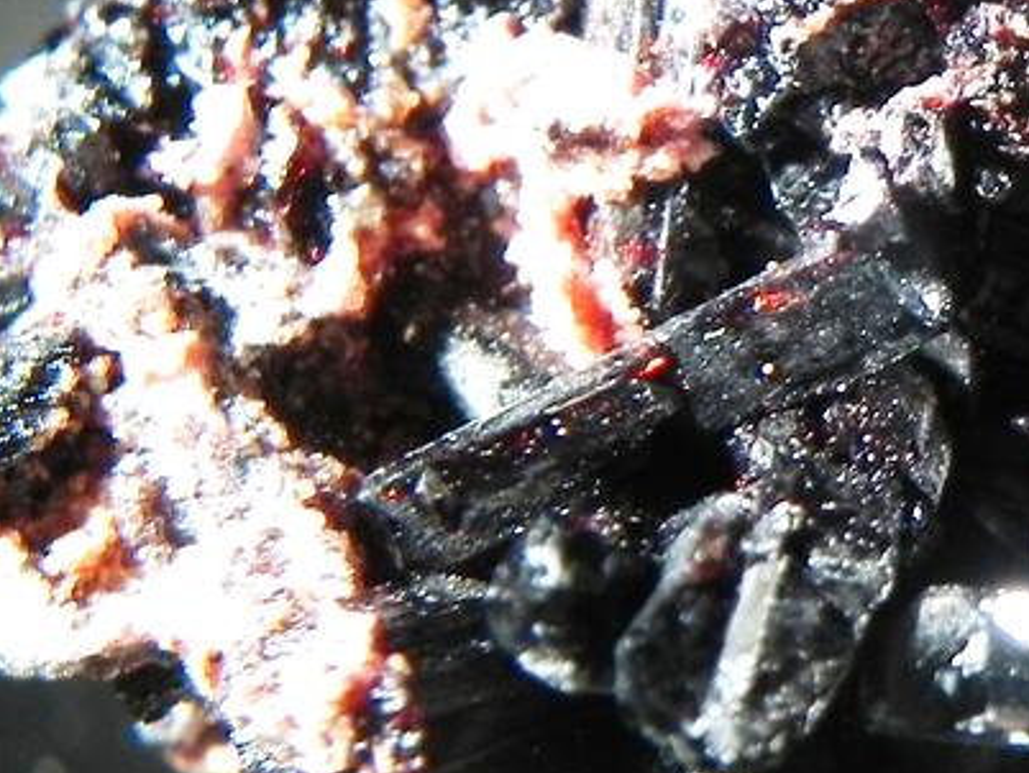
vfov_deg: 7.3
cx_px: 1147
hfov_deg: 9.5
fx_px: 6097
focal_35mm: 205
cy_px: 284
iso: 160
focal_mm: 11.8
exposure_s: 1/28
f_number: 3.5
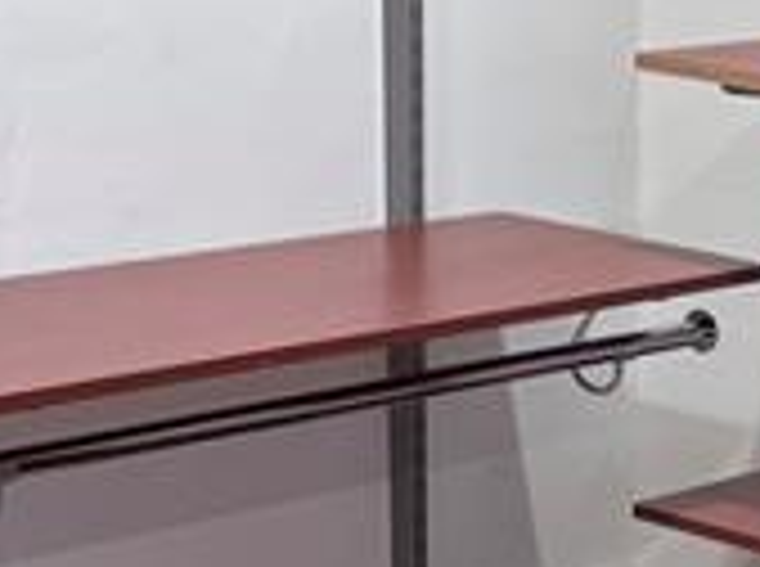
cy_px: 1314
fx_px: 3462
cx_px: 1111
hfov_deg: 12.0
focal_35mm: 158
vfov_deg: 8.6
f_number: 1.6
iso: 100
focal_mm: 5.96
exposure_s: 1/63
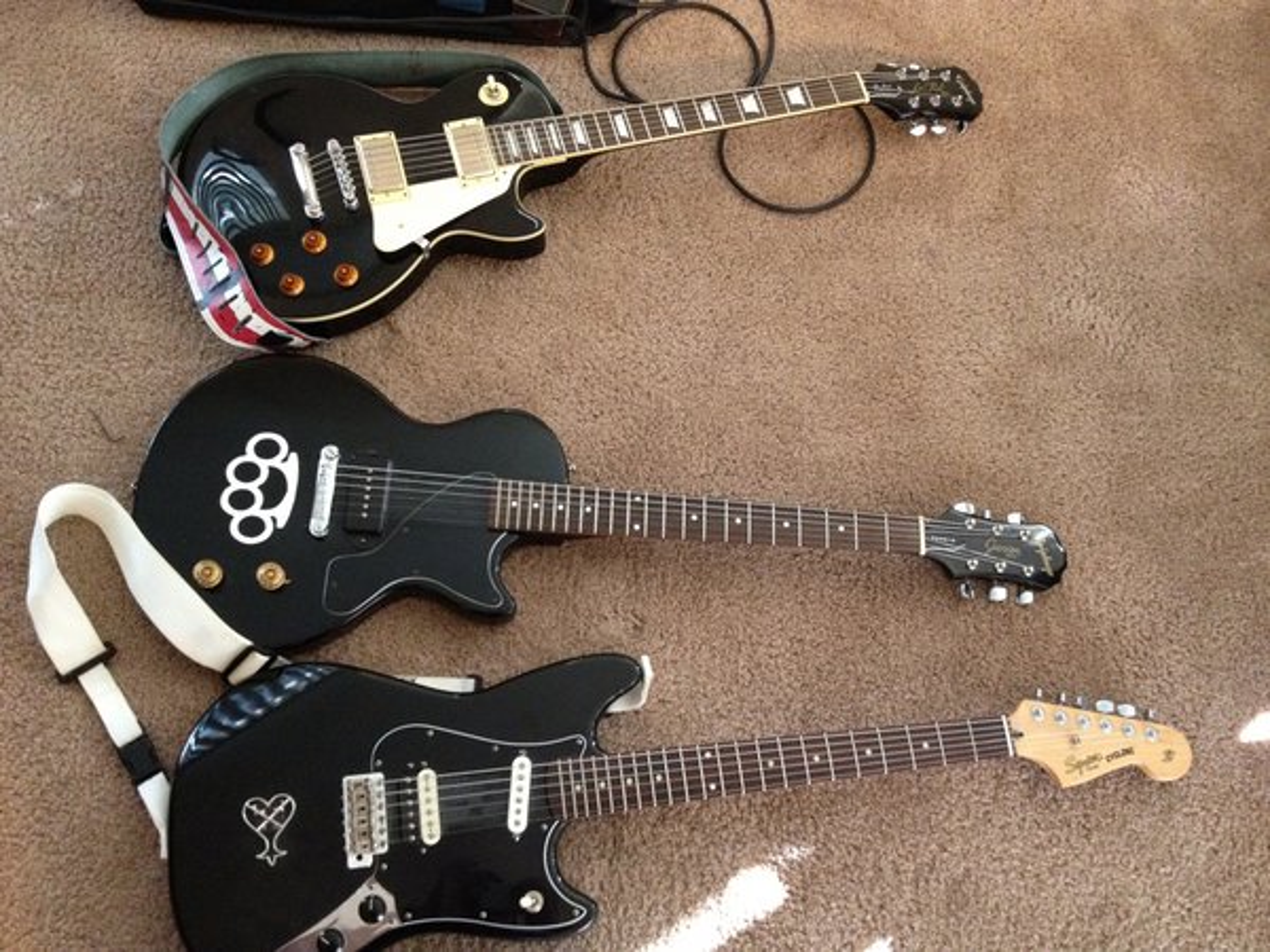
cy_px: 476
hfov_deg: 52.6
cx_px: 635
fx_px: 1284
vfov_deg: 40.7
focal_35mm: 35
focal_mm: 4.28
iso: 400
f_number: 2.4
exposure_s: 1/15
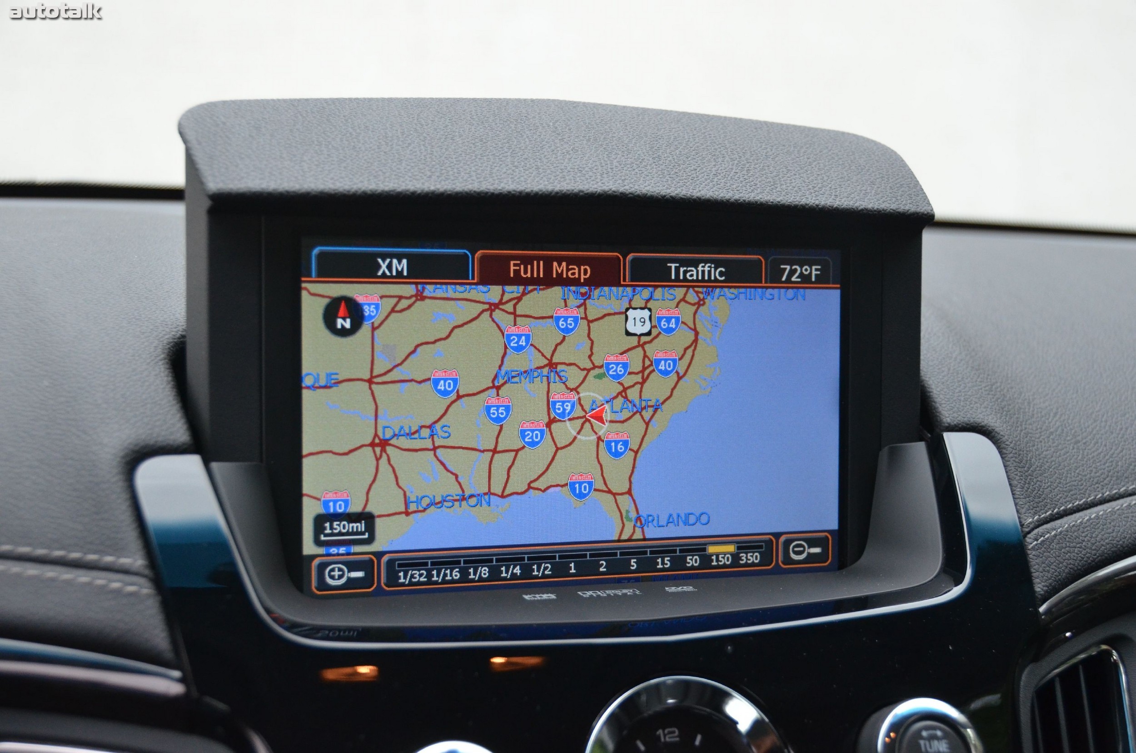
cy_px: 376
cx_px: 568
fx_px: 1606
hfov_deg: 39.0
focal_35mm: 51
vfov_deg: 26.4
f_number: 4.2
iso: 1250
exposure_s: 1/500
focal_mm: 34
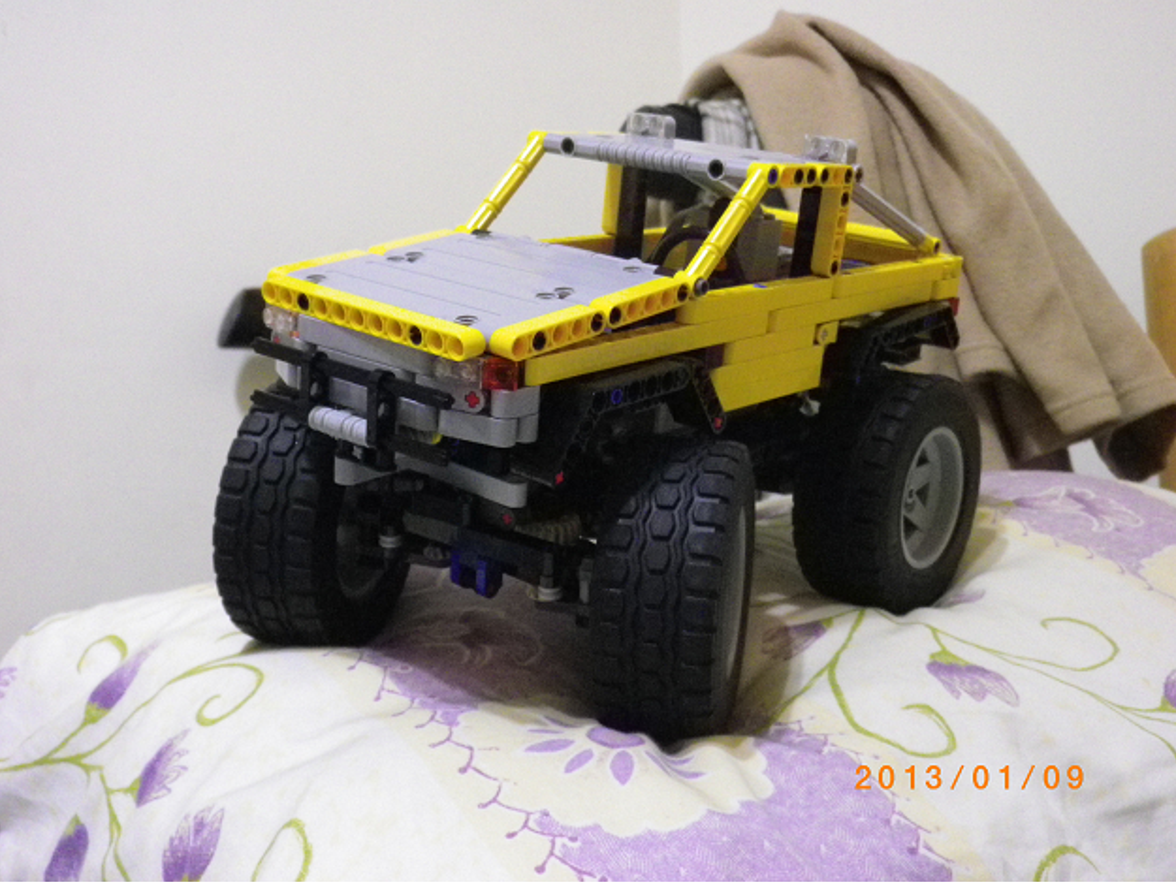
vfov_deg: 34.4
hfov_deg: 44.8
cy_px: 433
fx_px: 1427
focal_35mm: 42
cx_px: 598
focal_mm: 7.3
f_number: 3.9
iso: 800
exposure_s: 1/15
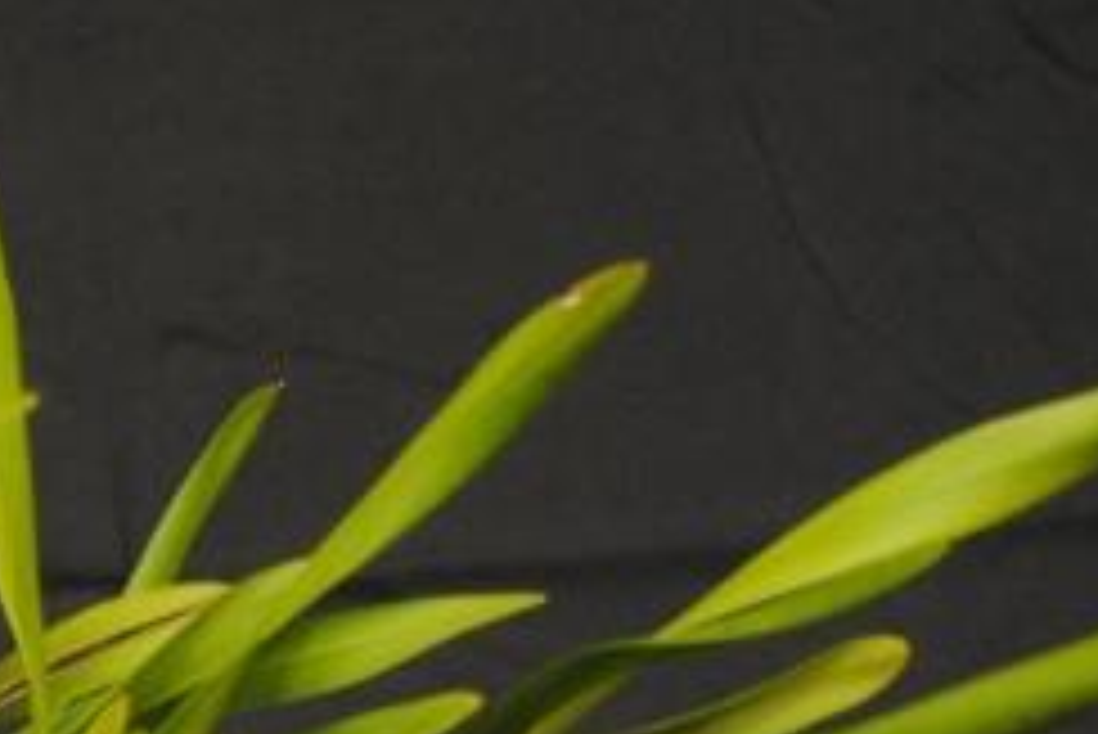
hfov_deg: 11.3
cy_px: 1389
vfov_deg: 7.5
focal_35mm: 176
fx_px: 5371
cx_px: -464
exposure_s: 1/3
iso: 400
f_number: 4.5
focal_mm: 28
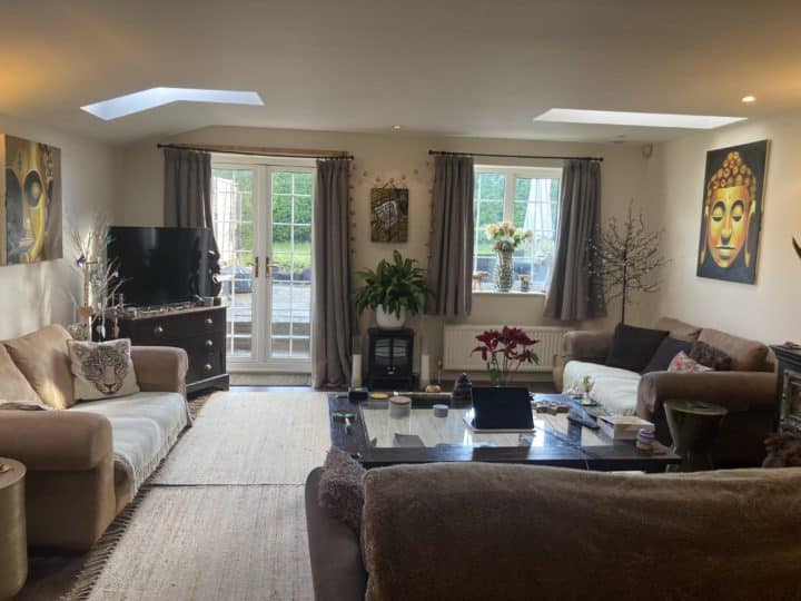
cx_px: 400
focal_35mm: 28
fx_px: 648
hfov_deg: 63.4
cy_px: 300
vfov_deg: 49.7
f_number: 1.8
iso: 80
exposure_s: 1/50
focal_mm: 3.99
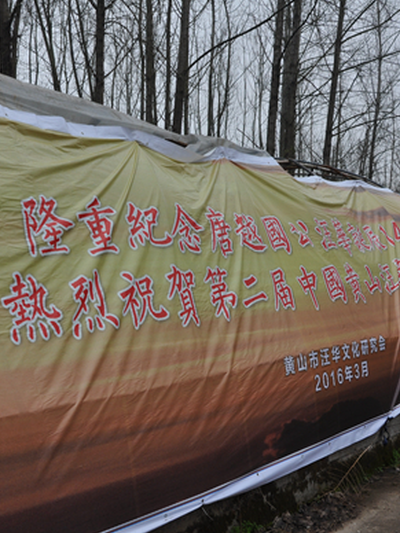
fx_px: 720
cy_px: 264
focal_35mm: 47
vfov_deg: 40.6
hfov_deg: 30.7
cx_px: 118
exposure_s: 1/320
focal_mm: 21
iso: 200
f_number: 9
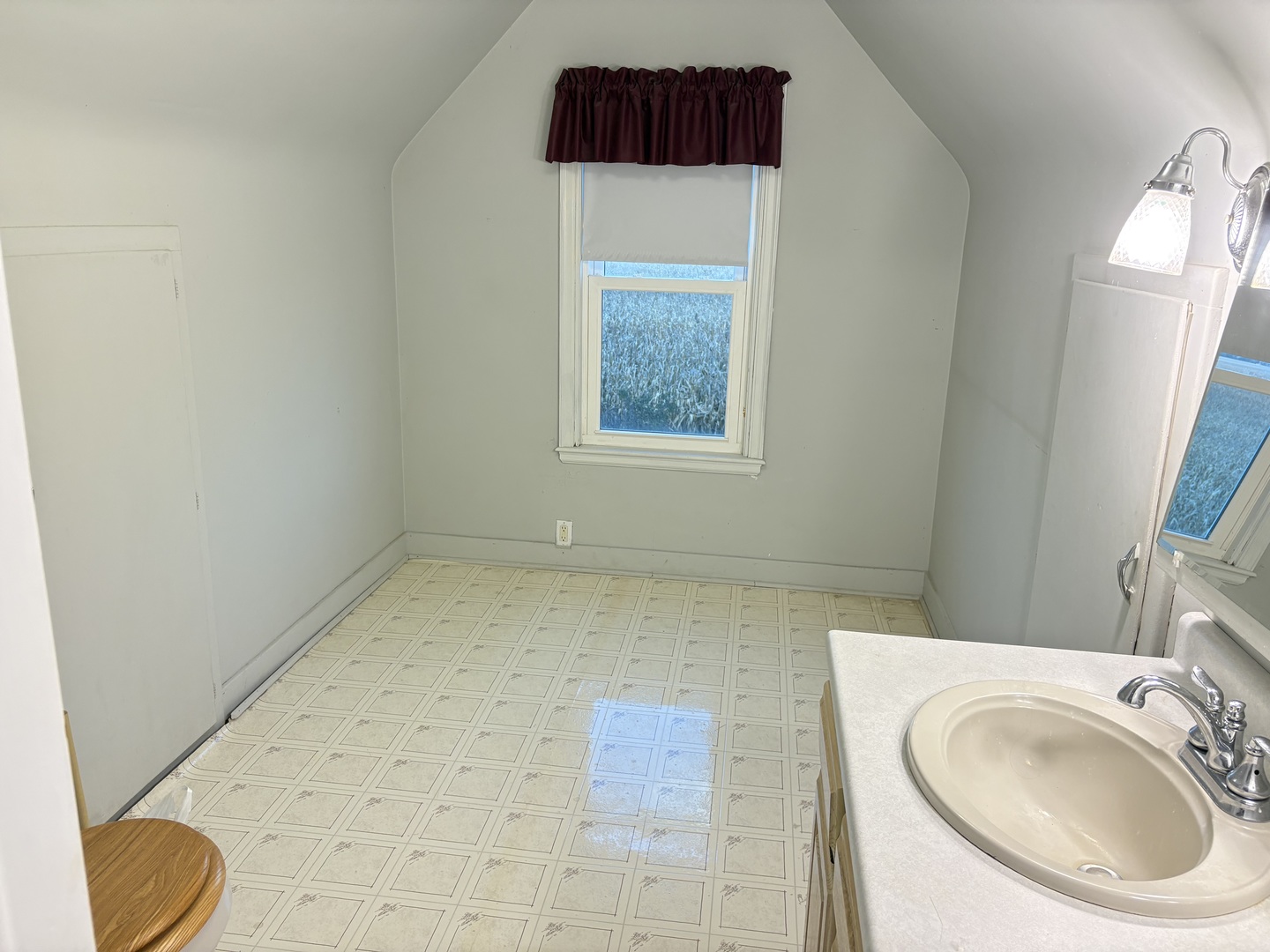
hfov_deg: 67.3
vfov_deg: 53.1
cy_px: 476
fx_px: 954
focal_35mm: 26
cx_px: 635
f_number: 1.6
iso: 125
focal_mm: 5.96
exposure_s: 1/60
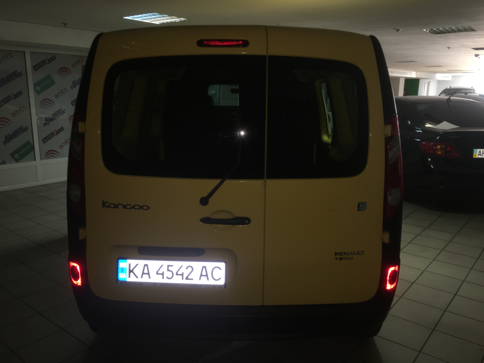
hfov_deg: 61.7
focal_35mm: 29
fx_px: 405
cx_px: 242
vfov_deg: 48.2
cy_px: 182
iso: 32
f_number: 2.2
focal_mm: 4.15
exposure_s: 1/17
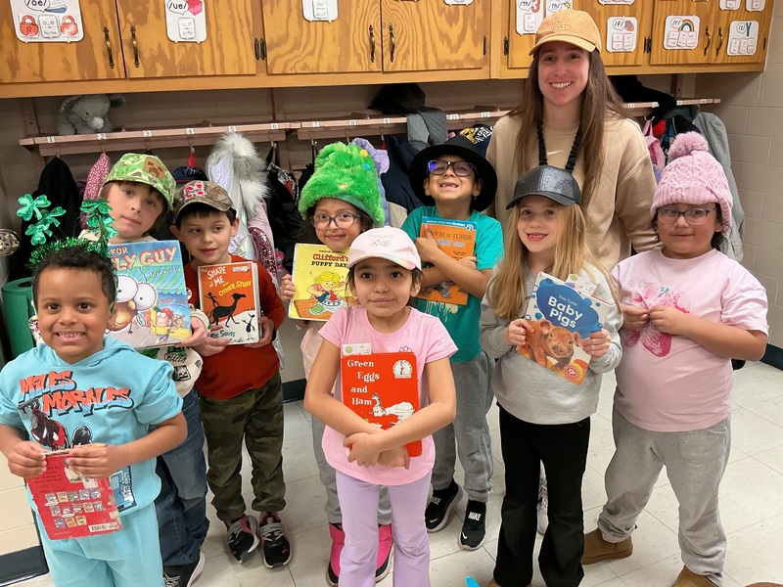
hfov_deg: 61.7
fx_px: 656
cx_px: 392
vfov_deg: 48.2
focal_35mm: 29
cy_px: 294
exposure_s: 1/60
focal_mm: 3
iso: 100
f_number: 1.8
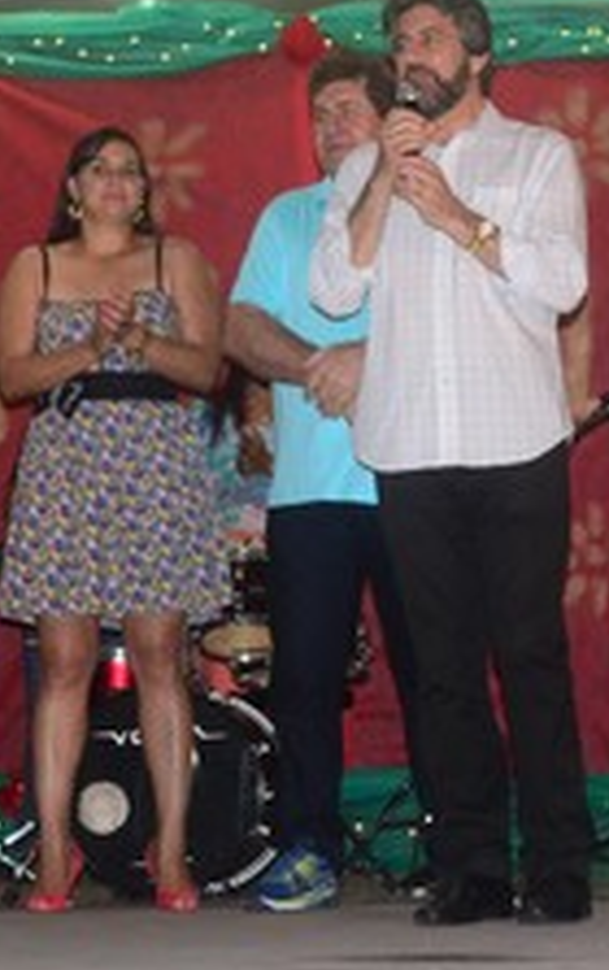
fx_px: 3097
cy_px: 348
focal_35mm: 117
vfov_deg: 17.8
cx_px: 418
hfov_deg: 11.2
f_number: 4.5
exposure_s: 1/100
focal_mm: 38
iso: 800
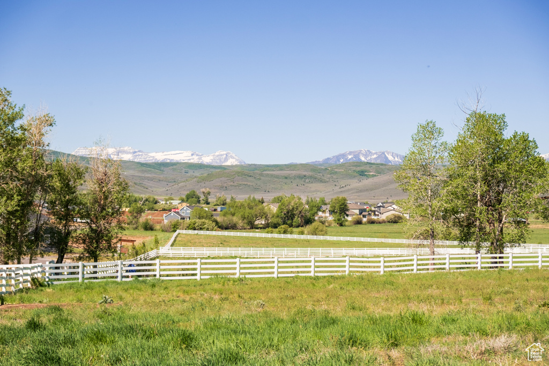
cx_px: 274
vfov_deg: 18.7
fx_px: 1113
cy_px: 183
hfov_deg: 27.7
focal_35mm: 73
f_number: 5
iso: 200
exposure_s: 1/1250
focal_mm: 48.4
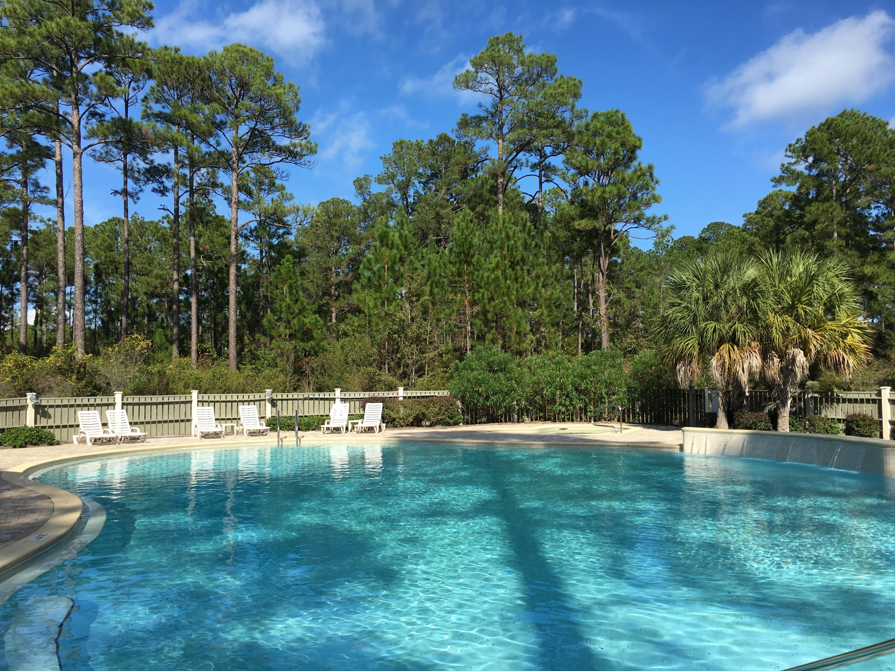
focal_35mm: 29
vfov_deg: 48.2
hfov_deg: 61.7
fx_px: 750
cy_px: 336
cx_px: 448
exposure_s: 1/1350
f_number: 2.2
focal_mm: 4.15
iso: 25
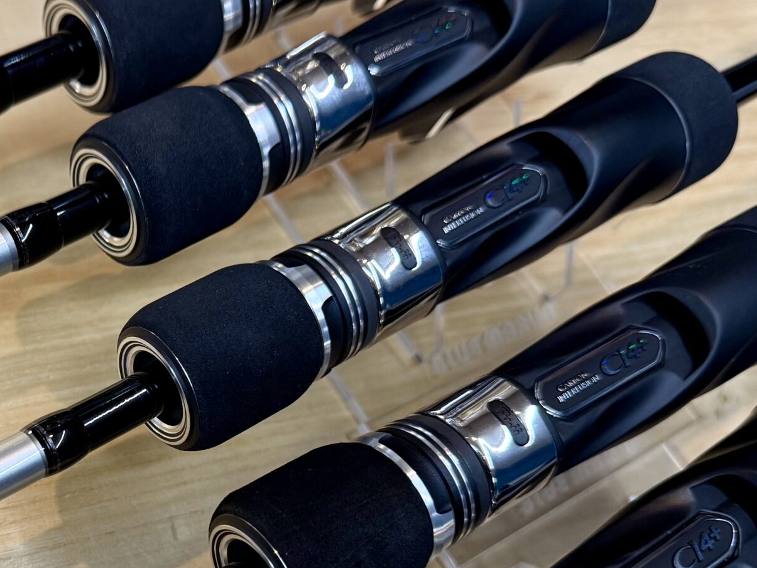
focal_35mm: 51
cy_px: 441
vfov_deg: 28.1
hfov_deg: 35.3
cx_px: 74
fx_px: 1115
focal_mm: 6.76
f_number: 1.78
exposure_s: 1/100
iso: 125
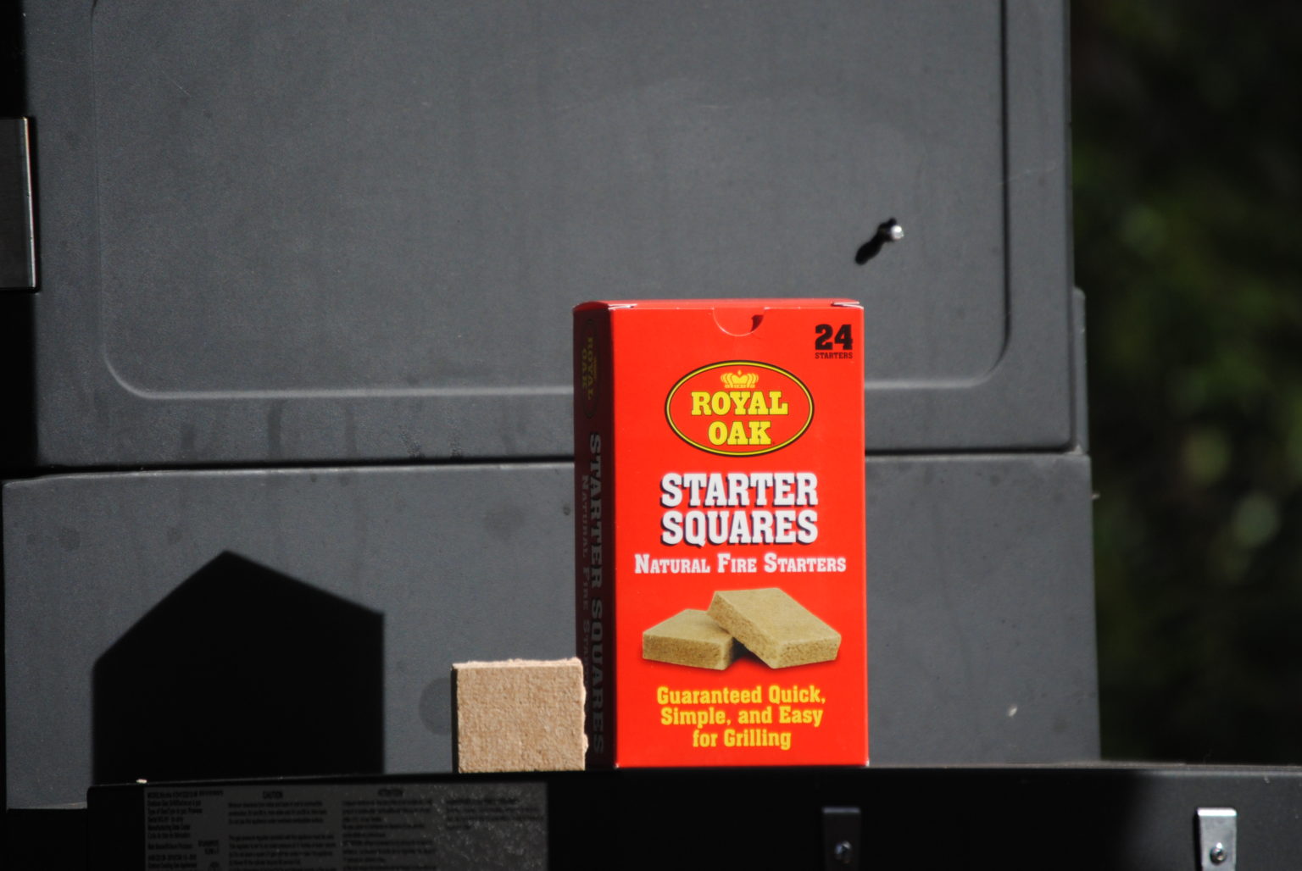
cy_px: 436
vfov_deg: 4.6
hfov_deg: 6.9
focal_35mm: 300
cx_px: 651
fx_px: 10862
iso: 200
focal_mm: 200
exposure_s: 1/640
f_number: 5.6
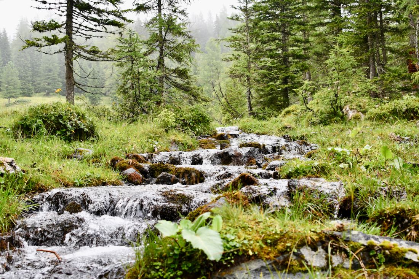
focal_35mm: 42
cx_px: 210
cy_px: 140
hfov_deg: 46.4
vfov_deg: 31.9
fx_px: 489
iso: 400
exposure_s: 1/250
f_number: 5
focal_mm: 28
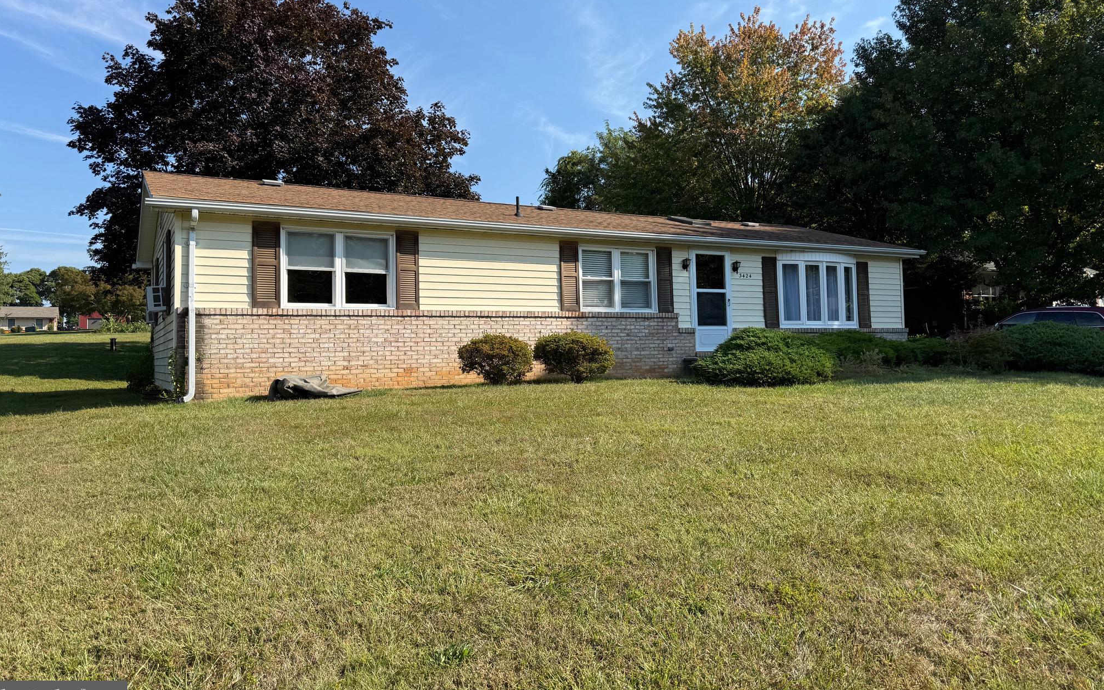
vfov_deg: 47.5
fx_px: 782
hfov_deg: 70.4
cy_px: 303
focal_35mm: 26
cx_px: 554
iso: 80
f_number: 1.78
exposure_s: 1/3145
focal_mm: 6.76
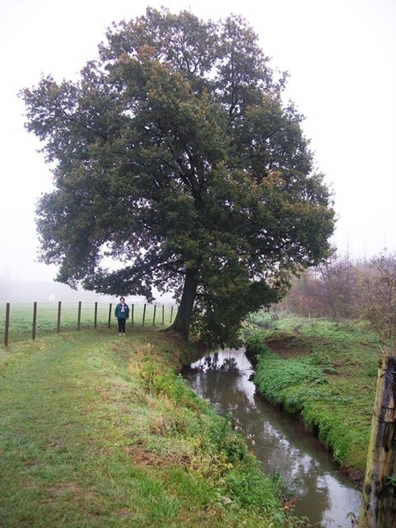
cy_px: 264
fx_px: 488
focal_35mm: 32
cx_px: 198
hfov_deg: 44.2
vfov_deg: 56.8
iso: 80
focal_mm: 5.7
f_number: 2.9
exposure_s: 1/160
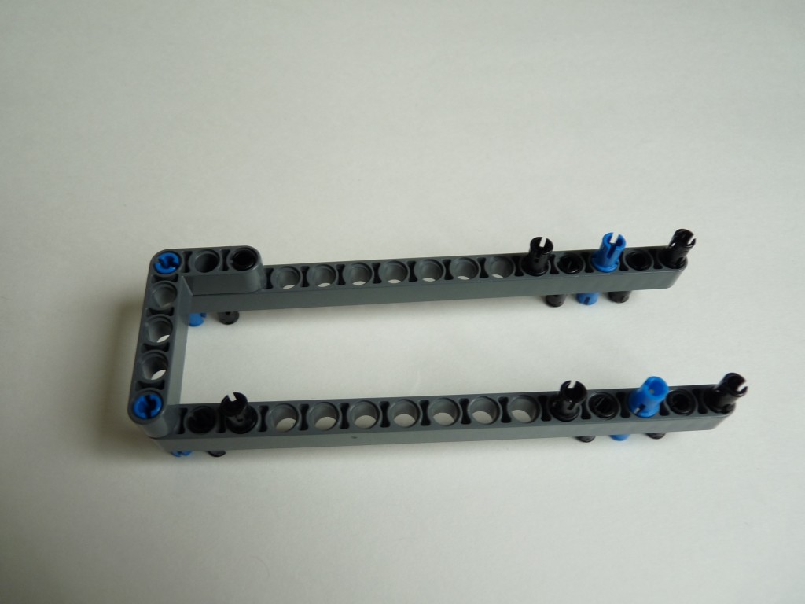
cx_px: 402
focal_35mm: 27
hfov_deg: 65.3
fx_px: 628
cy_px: 302
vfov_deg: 51.4
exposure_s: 1/20
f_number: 2.8
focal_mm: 4.8
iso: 100
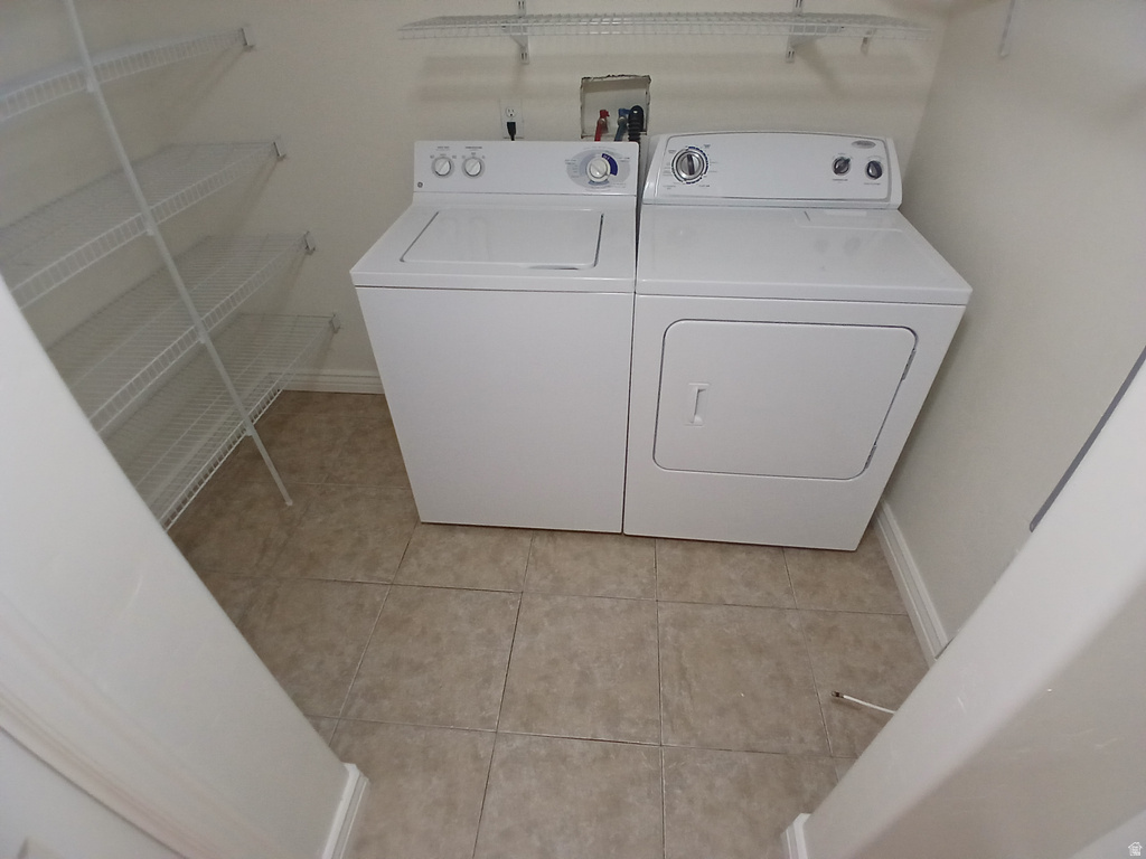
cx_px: 573
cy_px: 430
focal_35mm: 17
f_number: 2.2
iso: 320
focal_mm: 1.4
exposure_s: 1/30
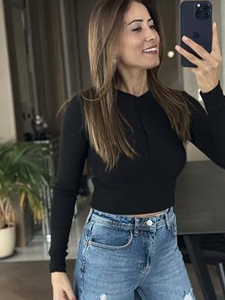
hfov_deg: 20.4
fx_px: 624
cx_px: 149
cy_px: 165
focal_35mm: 72
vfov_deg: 27.0
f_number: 1.78
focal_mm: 6.86
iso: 800
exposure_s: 1/30
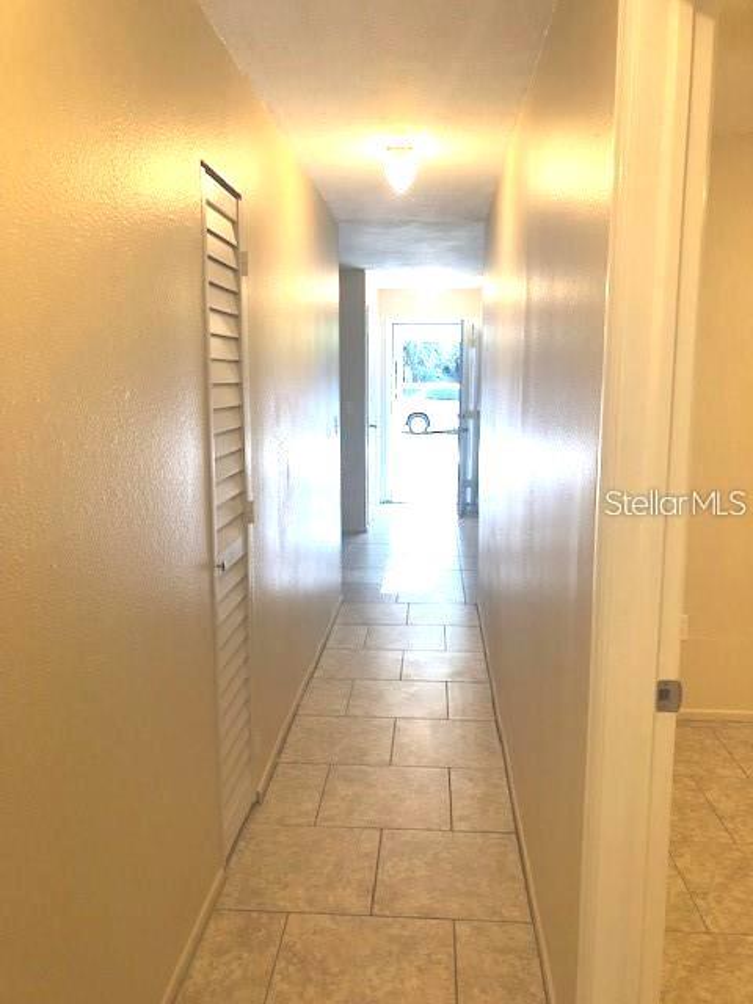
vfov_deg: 63.4
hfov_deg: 49.7
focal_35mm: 28
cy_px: 502
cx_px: 376
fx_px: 812
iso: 25
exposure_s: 1/30
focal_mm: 3.99
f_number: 1.8
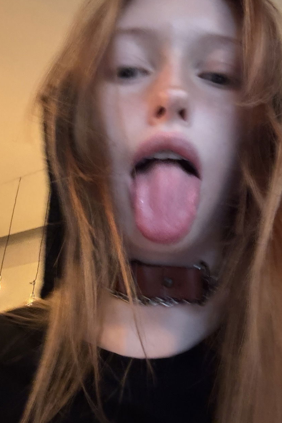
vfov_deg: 58.7
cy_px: 210
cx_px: 150
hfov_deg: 41.1
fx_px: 376
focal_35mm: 32
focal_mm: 2.69
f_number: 1.9
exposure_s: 1/17
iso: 800
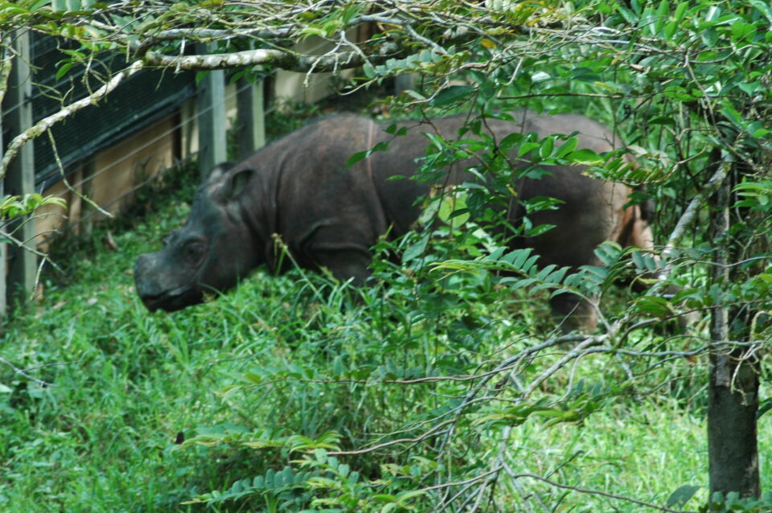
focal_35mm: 232
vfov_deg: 5.9
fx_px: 4981
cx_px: 386
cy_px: 256
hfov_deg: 8.9
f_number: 5
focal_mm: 155
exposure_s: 1/125
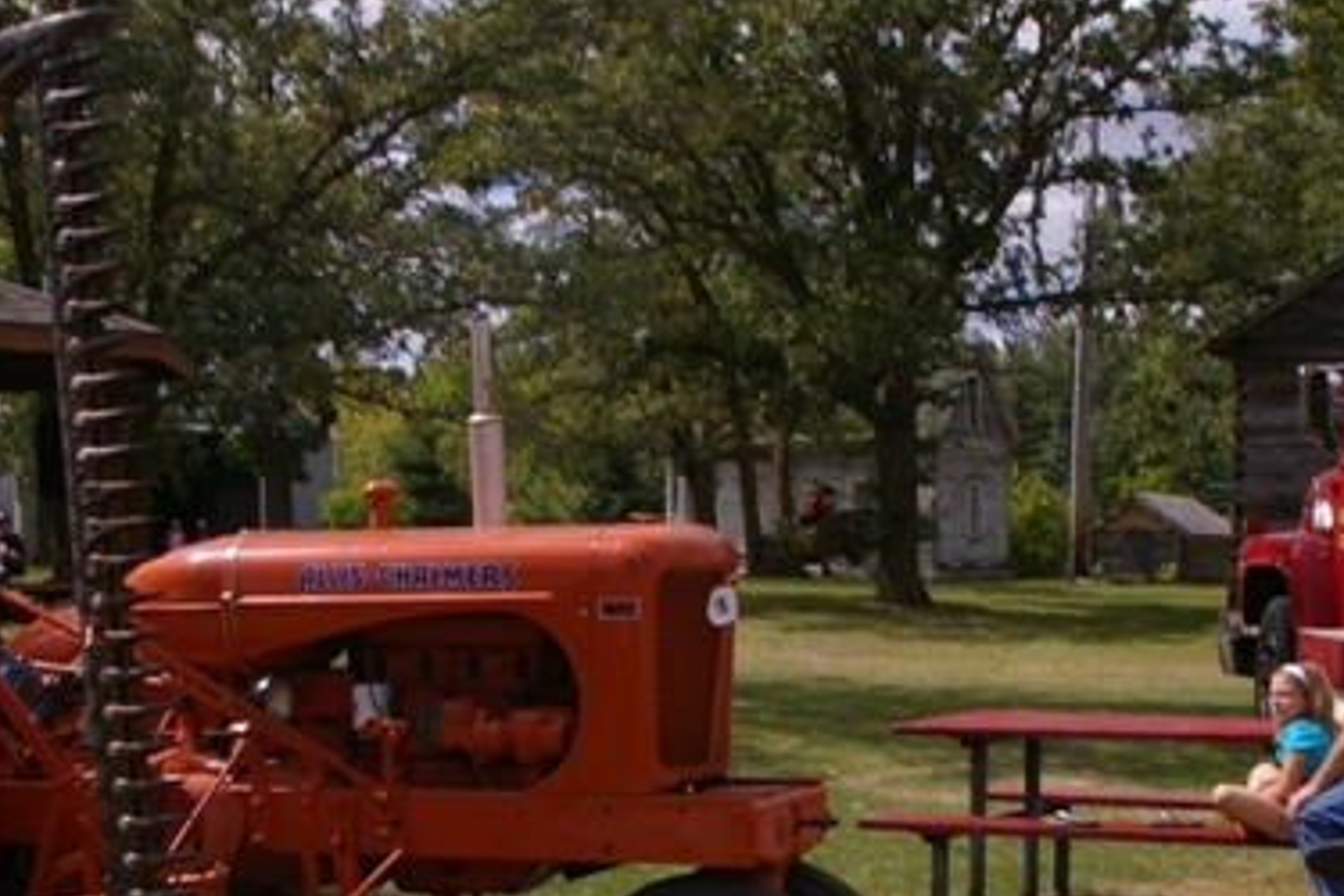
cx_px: 459
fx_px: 2731
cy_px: 713
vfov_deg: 18.5
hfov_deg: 27.5
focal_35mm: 73
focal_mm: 21
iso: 200
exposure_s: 1/125
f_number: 13
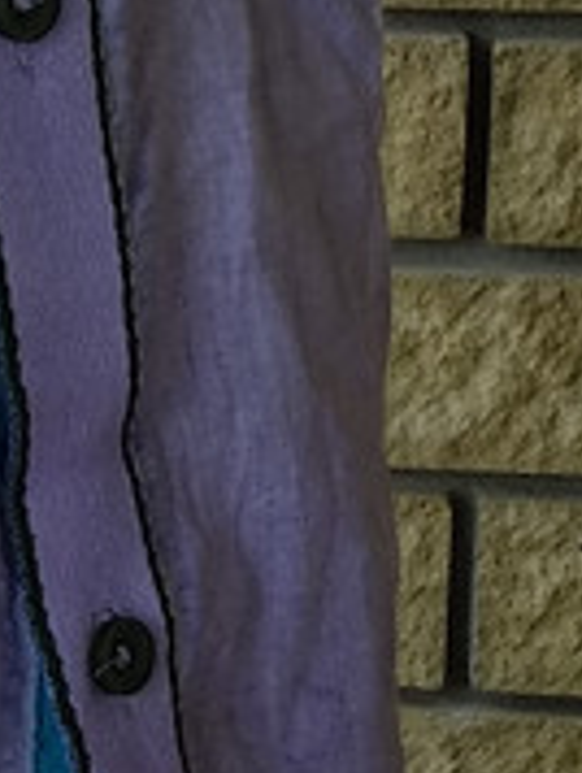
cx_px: -478
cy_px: 204
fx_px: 3533
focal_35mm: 158
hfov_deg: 9.0
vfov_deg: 12.5
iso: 125
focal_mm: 3.81
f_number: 2.2
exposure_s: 1/197
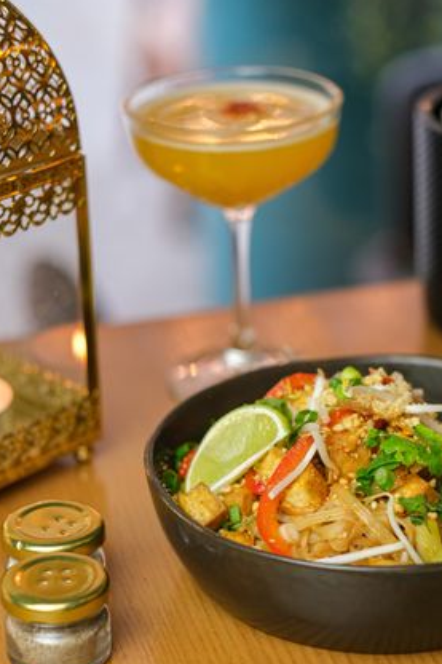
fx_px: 1788
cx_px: 241
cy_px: 374
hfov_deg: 14.1
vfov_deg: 21.0
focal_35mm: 97
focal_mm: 56
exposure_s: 1/180
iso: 400
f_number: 2.5
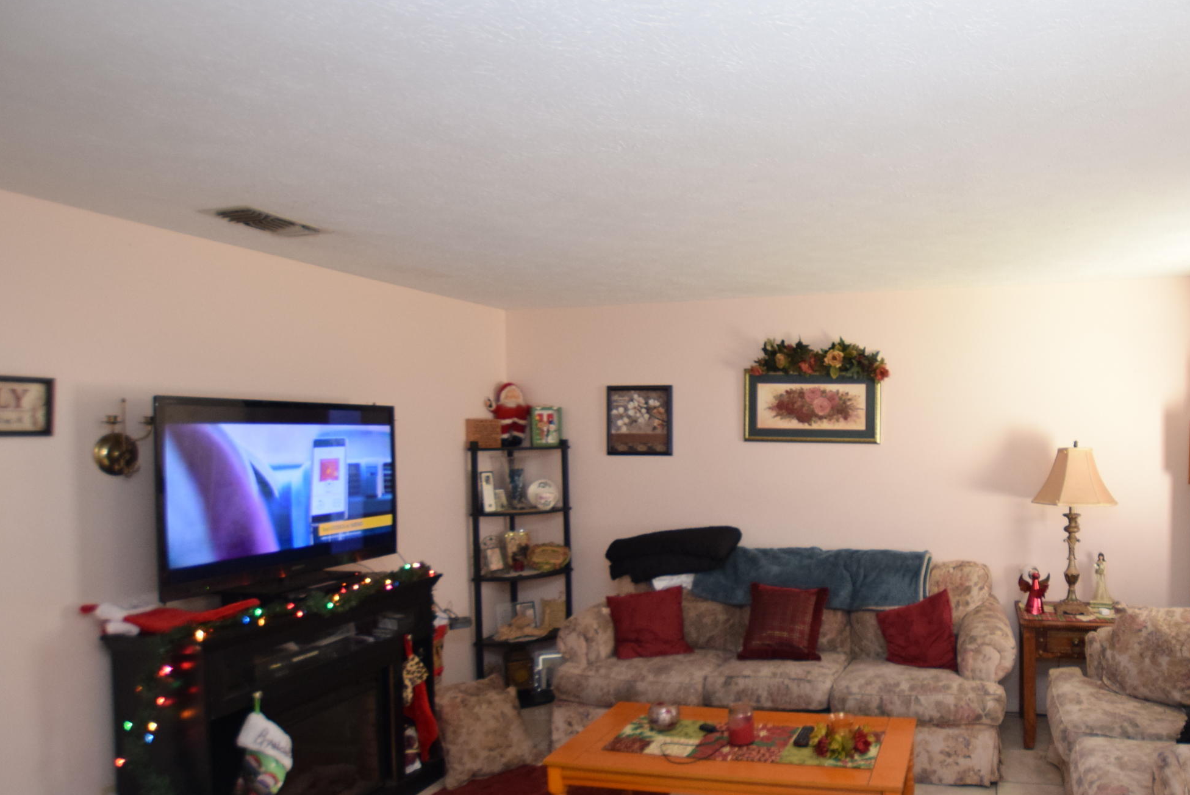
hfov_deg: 73.3
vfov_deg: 55.0
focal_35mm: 23
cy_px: 446
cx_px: 811
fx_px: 761
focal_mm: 10
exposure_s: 1/60
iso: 900
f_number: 3.5
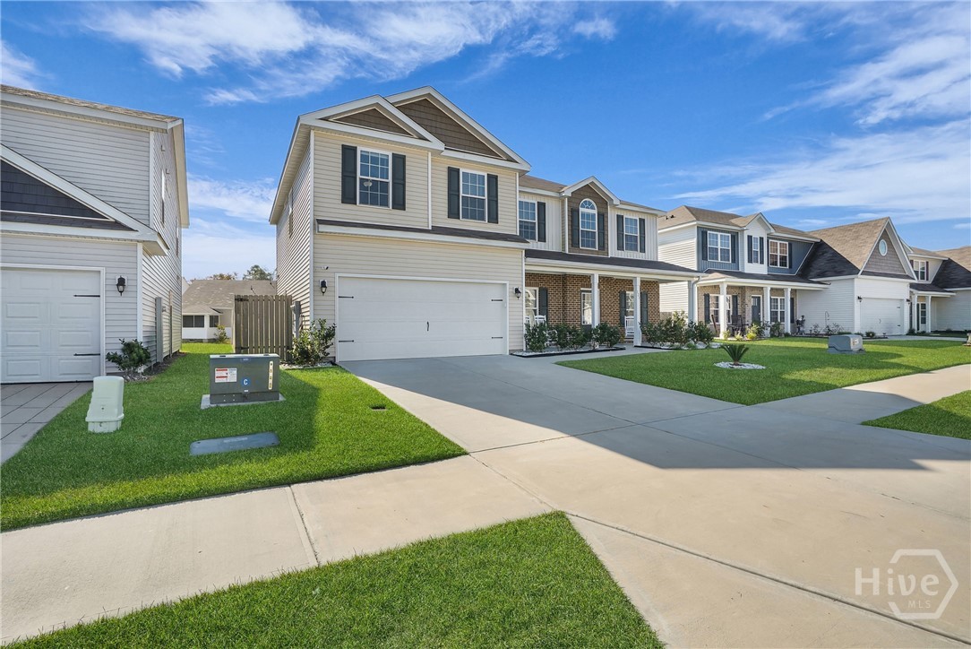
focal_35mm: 16
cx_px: 486
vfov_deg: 73.8
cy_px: 324
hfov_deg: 96.7
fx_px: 432
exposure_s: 1/400
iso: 320
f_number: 9
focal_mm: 16
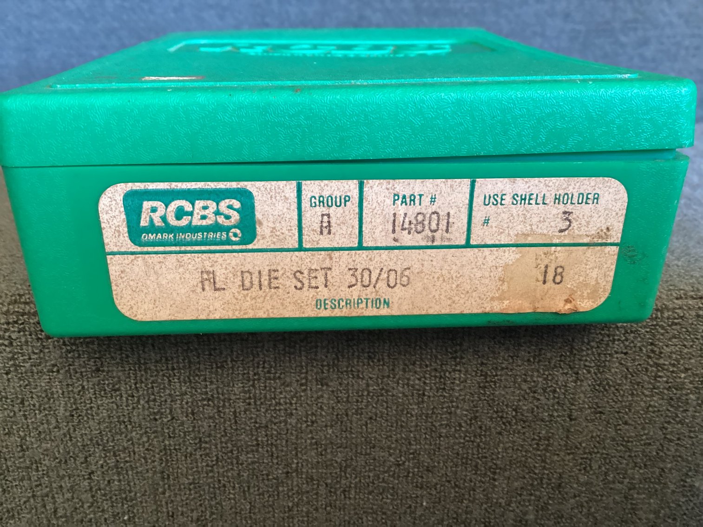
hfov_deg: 58.3
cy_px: 264
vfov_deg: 45.4
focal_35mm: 31
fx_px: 630
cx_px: 352
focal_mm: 3.3
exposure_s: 1/50
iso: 320
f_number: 2.4
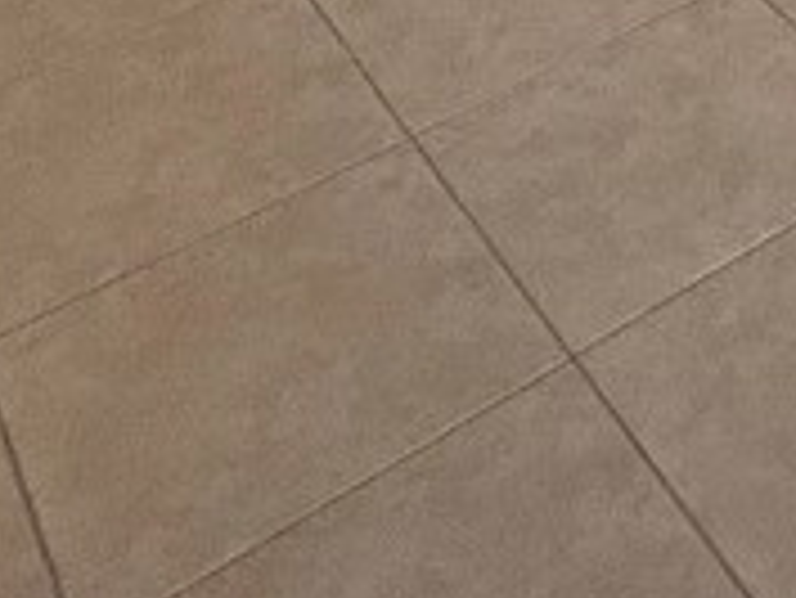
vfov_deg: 12.0
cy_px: -1066
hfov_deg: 20.3
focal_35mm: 81
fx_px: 1864
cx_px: 1237
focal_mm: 2.22
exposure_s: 1/120
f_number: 2.2
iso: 200
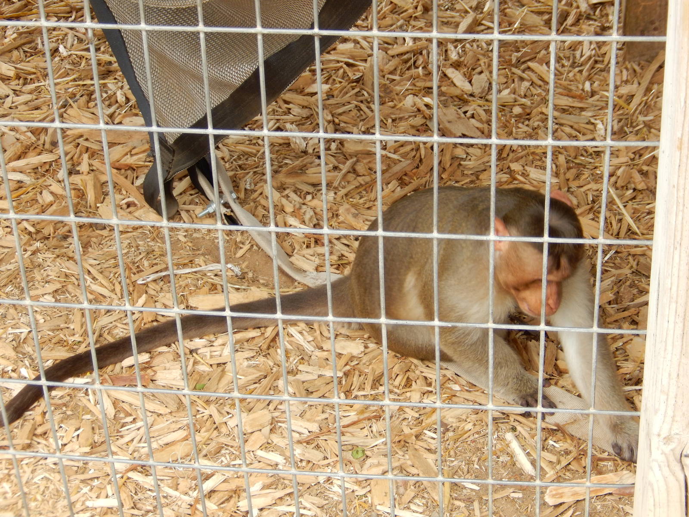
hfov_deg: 23.0
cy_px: 258
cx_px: 344
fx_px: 1692
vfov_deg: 17.4
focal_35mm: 85
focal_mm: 15.2
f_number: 5.1
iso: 125
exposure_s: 1/50
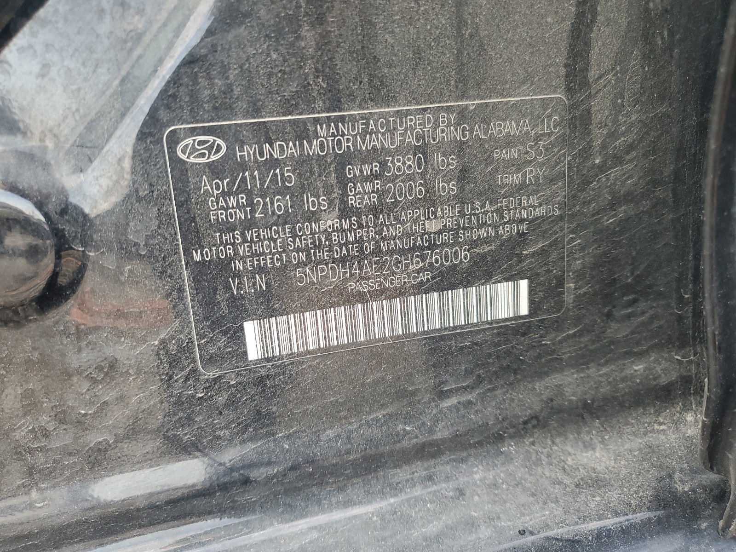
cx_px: 368
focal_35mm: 26
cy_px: 276
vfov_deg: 53.1
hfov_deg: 67.3
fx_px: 553
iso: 82
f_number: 1.5
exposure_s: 1/120
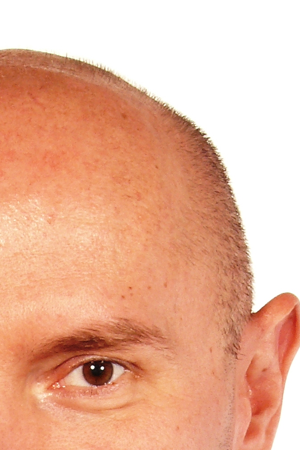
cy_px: 552
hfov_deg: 4.2
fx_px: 4050
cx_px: 22
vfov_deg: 6.3
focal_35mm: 324
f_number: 10
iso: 100
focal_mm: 18.1
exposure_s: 1/500
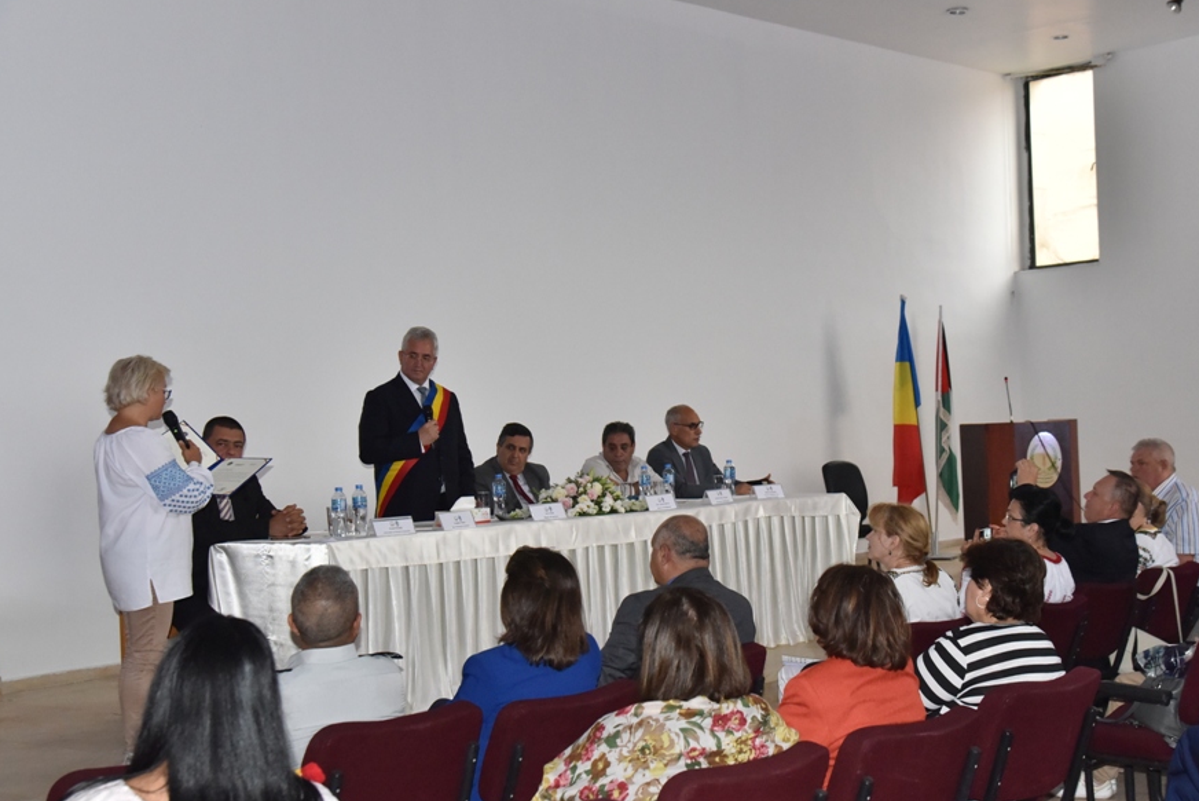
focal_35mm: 54
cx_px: 692
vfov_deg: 25.1
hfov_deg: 36.8
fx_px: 1799
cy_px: 449
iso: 2500
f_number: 6.3
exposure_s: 1/200
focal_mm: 46
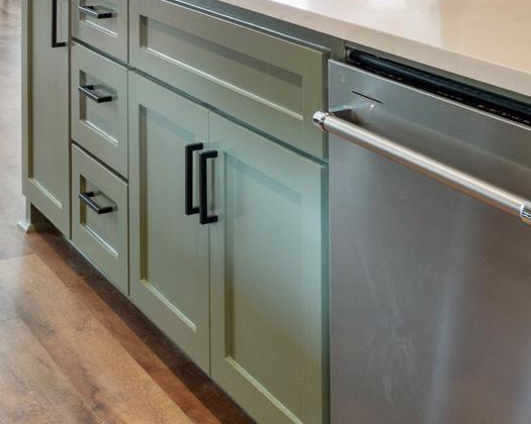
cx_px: 292
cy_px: -140
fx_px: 1053
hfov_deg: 28.3
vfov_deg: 20.6
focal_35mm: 67
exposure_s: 1/3
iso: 250
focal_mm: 10
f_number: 9
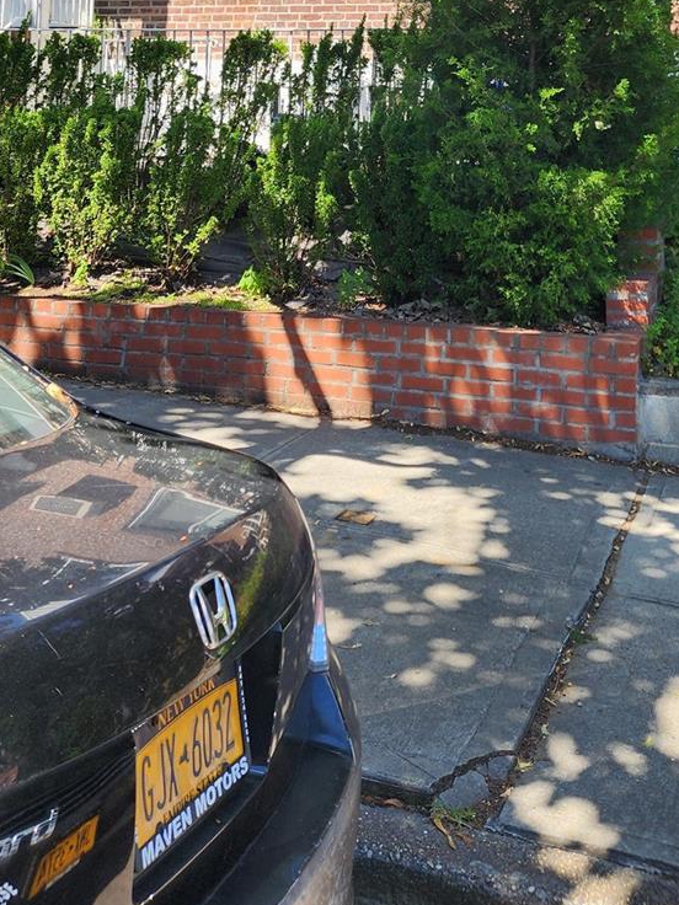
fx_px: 1255
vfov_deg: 35.9
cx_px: 391
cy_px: 9
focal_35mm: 48
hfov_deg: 30.2
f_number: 1.8
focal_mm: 6.4
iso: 12
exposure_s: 1/339
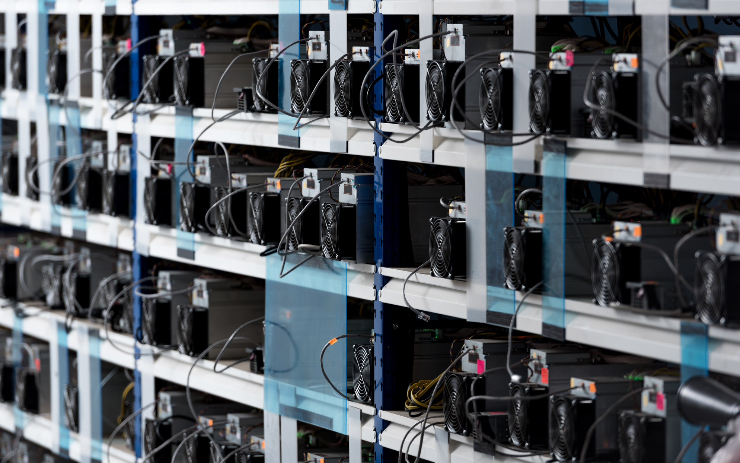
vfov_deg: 6.6
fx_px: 4034
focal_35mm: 200
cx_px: 369
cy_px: 221
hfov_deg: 10.5
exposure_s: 1/160
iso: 100
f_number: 4
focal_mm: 195
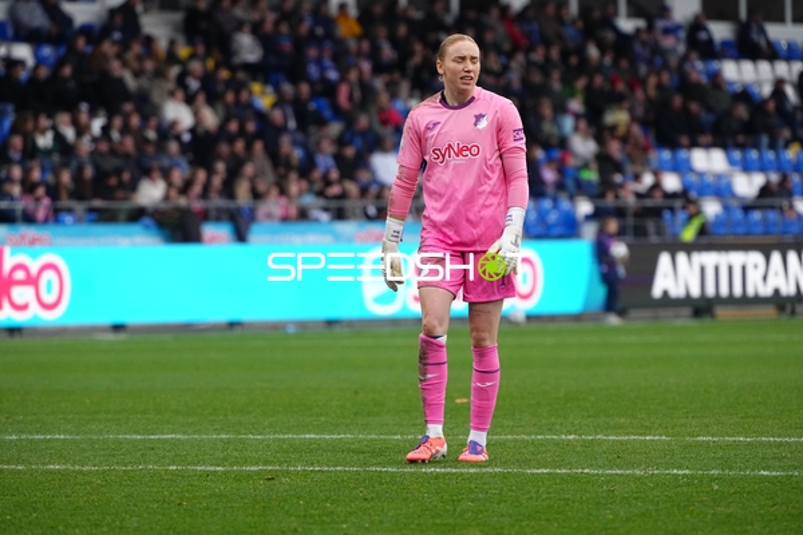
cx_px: 402
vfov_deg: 4.6
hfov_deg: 6.8
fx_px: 6736
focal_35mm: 302
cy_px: 268
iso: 4000
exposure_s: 1/1600
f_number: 5.6
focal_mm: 302
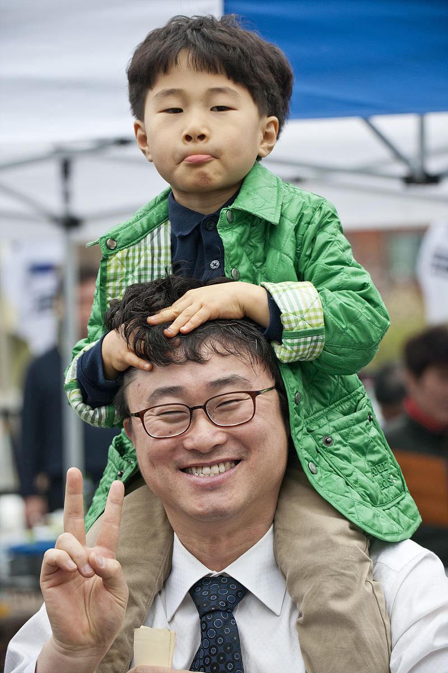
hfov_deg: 9.8
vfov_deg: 14.7
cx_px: 224
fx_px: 2613
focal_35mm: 140
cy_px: 336
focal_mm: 140
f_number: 5.6
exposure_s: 1/400
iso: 400
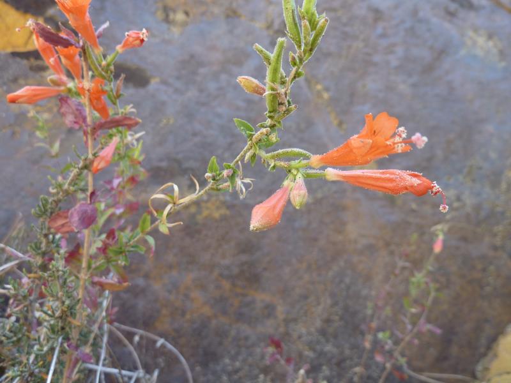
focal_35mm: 25
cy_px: 192
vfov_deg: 54.9
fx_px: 369
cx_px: 256
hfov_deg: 69.4
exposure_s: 1/60
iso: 80
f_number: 3.3
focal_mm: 4.1
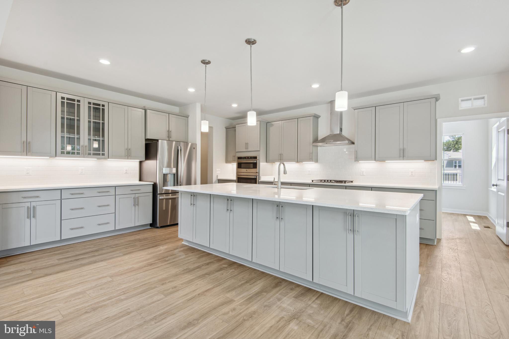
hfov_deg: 96.7
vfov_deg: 73.7
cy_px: 170
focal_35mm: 16
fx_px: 226
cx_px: 254
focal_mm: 16
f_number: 8
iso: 200
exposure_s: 1/13
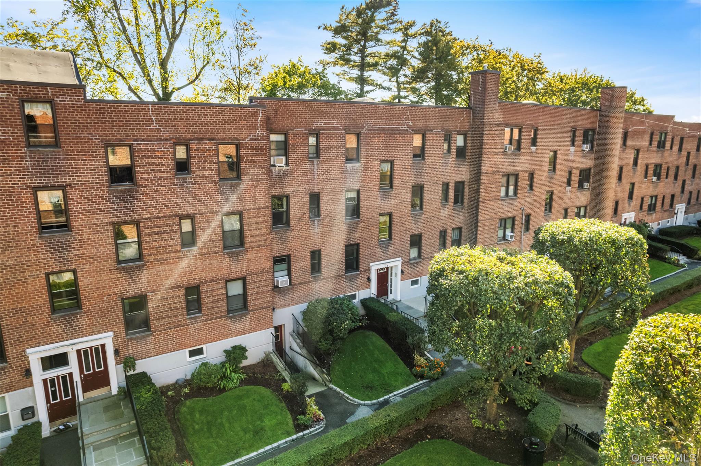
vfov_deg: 57.2
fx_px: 428
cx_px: 350
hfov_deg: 78.6
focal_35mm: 22
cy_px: 233
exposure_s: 1/500
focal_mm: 8.38
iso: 100
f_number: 2.8
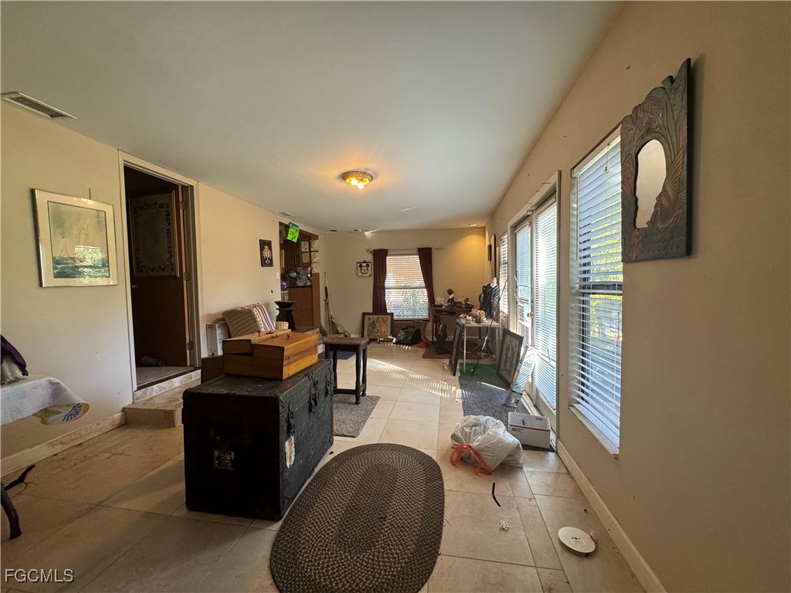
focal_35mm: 14
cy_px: 296
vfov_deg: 85.7
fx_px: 320
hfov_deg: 102.1
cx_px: 396
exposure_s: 1/120
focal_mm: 2.22
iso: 320
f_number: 2.2
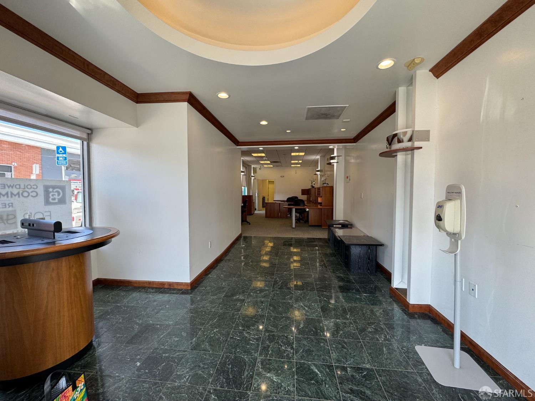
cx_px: 268
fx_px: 216
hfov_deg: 102.1
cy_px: 200
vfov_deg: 85.7
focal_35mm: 14
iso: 64
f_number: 2.2
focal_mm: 2.22
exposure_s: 1/120
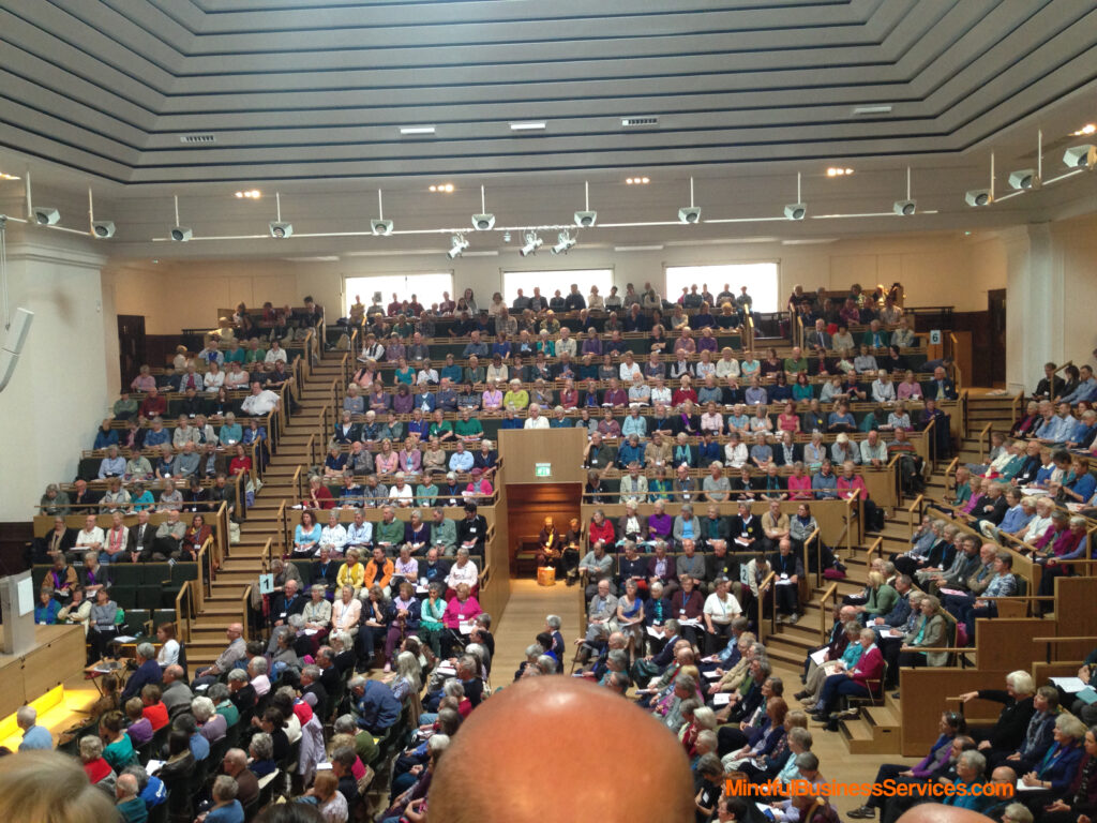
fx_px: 1046
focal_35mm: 33
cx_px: 548
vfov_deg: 42.9
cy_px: 412
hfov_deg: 55.4
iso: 160
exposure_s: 1/20
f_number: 2.4
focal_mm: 4.12
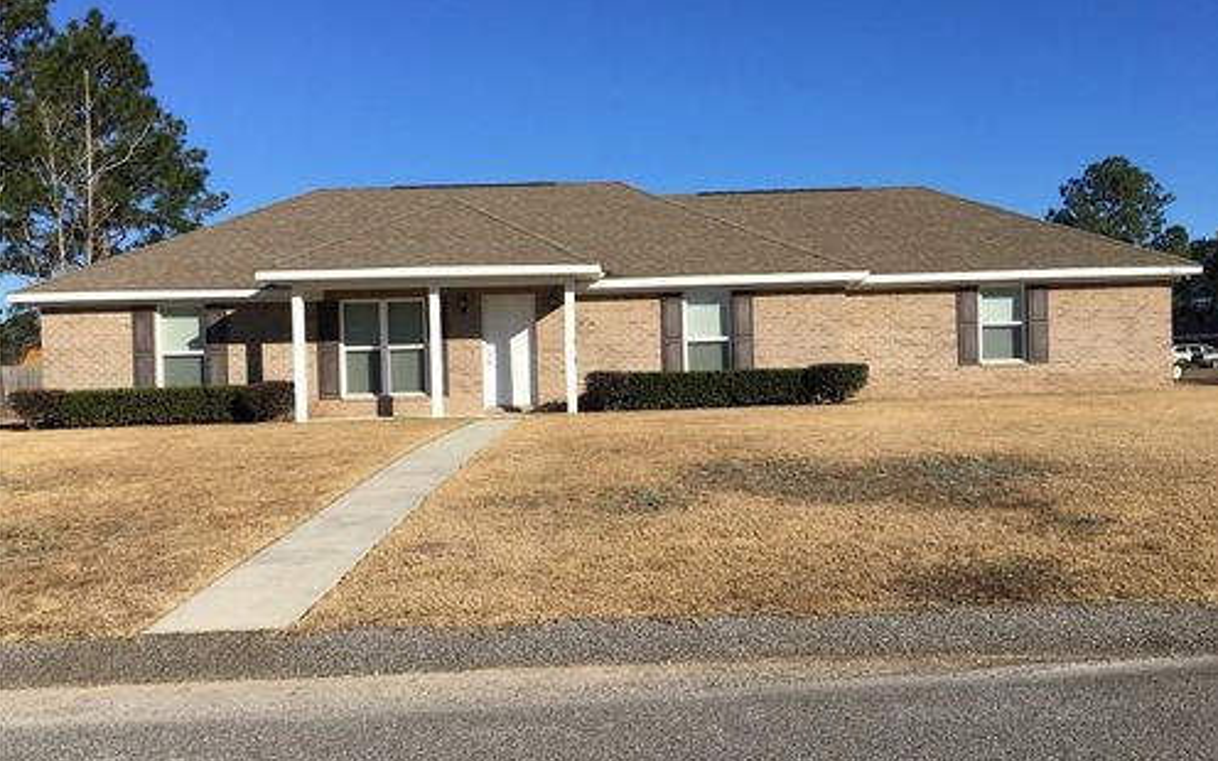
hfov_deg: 61.2
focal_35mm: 31
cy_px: 379
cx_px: 611
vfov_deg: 40.6
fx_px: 1029
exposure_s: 1/1748
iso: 25
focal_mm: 4.15
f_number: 2.2
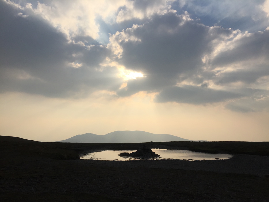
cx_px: 134
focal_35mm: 29
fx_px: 225
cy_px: 101
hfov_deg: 61.7
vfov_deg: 48.2
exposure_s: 1/5650
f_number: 2.2
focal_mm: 4.15
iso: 32
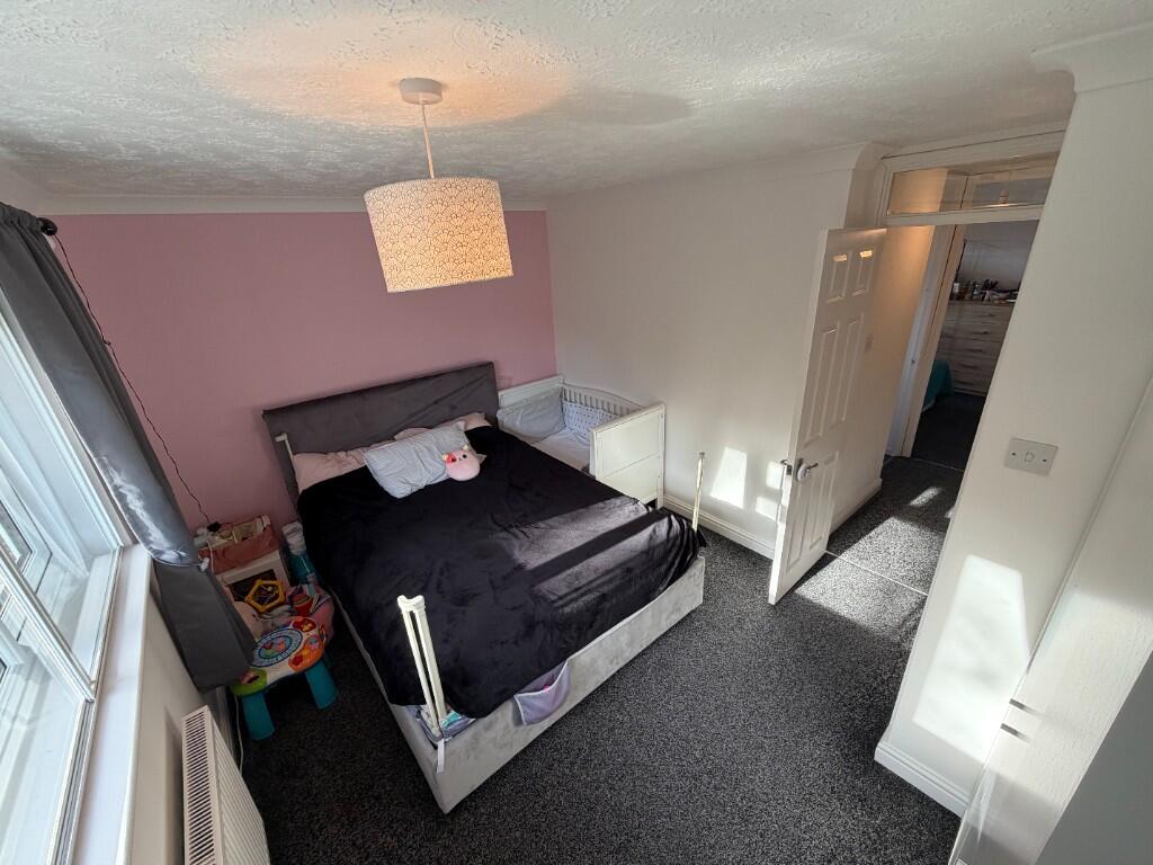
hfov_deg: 102.1
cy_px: 432
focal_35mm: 14
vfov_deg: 85.7
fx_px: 466
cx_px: 576
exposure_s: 1/121
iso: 125
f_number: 2.2
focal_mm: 2.22
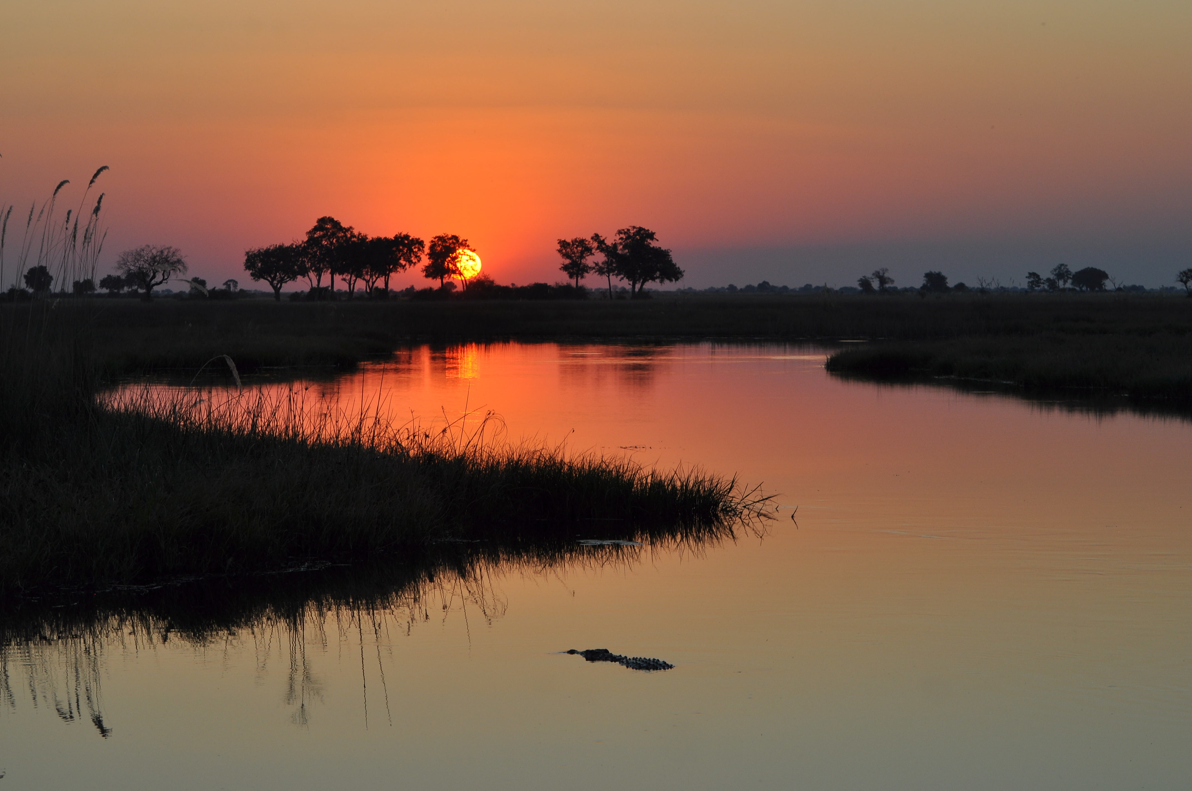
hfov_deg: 18.2
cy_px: 396
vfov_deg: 12.1
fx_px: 3720
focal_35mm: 112
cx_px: 596
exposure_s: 1/200
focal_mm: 75
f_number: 9
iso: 200
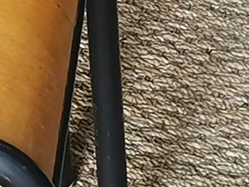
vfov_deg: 4.6
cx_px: 117
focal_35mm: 307
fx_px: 2208
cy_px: -410
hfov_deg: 6.5
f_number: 1.8
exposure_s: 1/100
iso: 125
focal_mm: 5.58
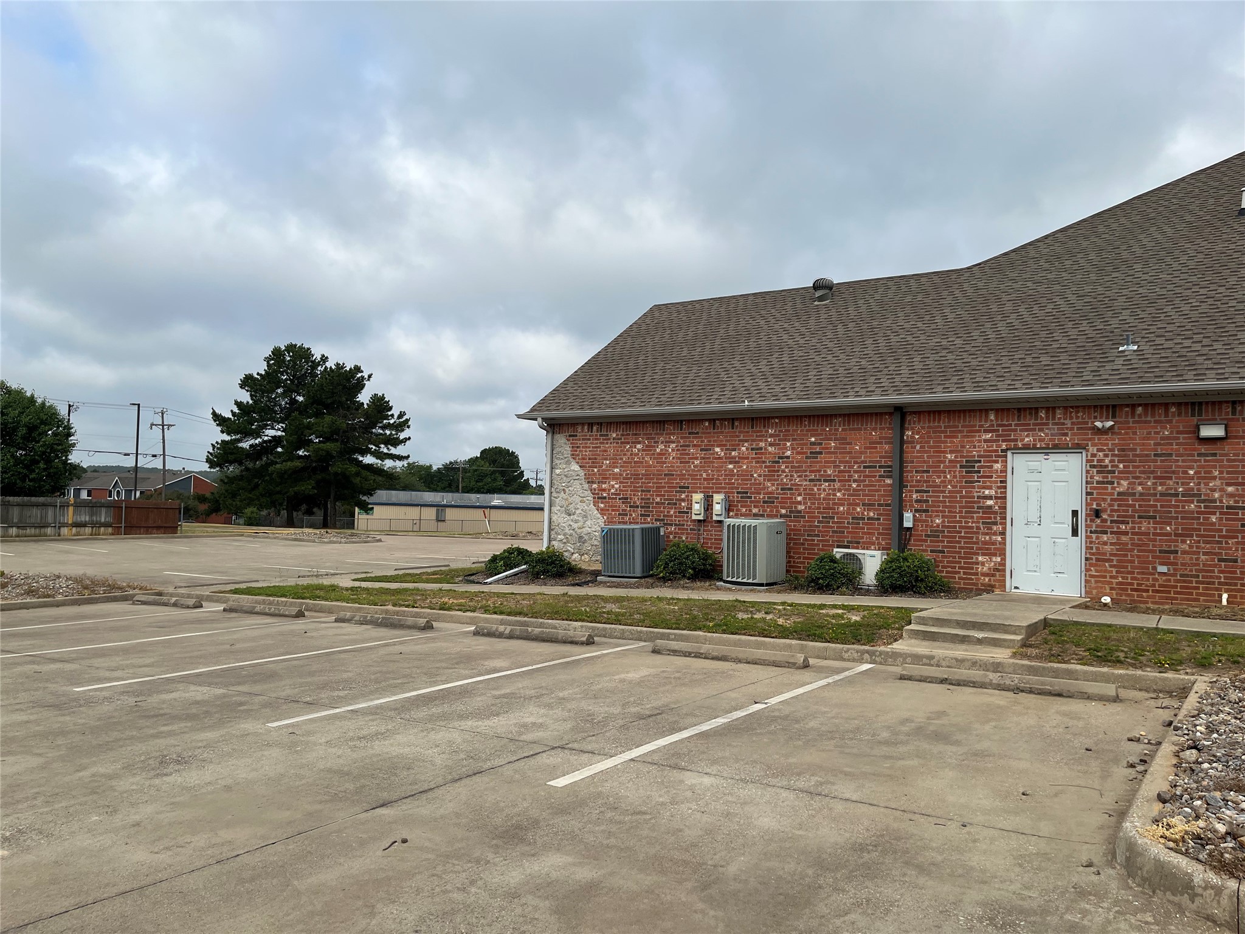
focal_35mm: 26
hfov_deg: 67.3
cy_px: 467
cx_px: 622
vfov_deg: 53.1
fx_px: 935
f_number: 1.6
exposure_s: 1/2137
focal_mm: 5.1
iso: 50
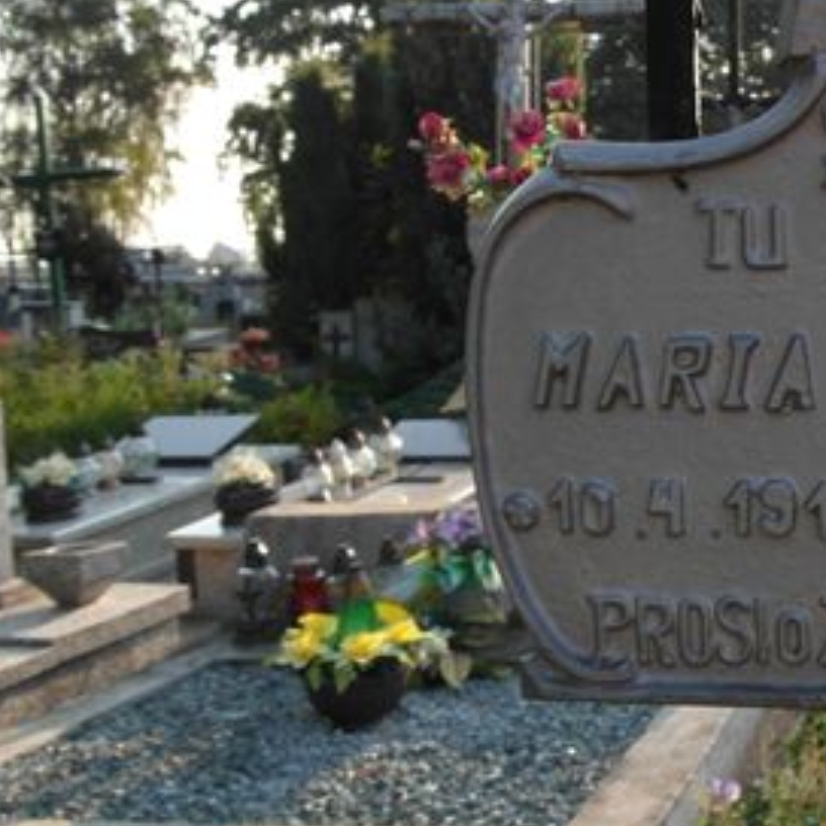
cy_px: 331
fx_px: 1350
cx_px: 796
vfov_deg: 33.9
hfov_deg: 31.8
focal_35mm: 50
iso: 80
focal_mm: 5.2
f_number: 3.9
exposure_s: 1/180
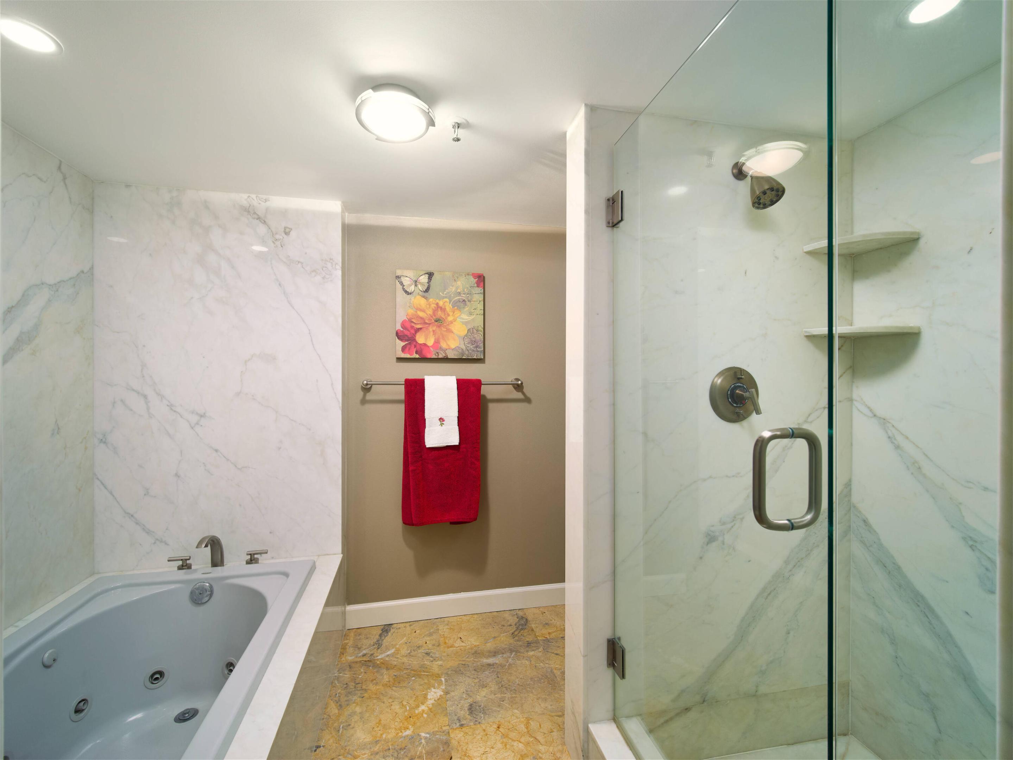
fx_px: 410
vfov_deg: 85.7
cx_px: 506
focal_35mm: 14
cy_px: 380
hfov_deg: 102.0
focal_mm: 7
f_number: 4
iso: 100
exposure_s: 1/250
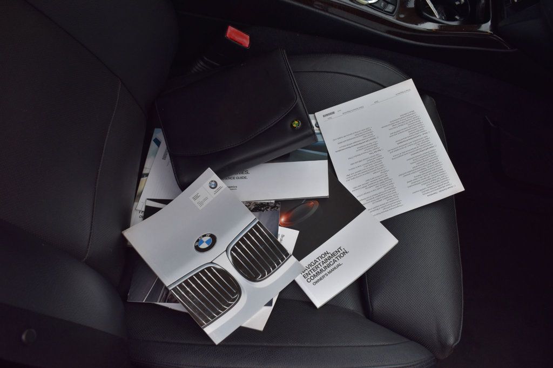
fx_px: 530
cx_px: 276
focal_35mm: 34
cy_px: 184
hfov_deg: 55.1
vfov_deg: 38.3
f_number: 8
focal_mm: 23
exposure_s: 1/60
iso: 400
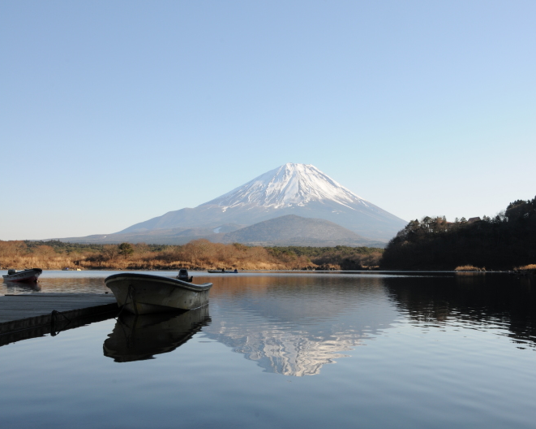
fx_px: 675
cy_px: 215
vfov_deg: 35.2
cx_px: 319
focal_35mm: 43
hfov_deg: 43.1
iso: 200
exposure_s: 1/80
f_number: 16
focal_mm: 25
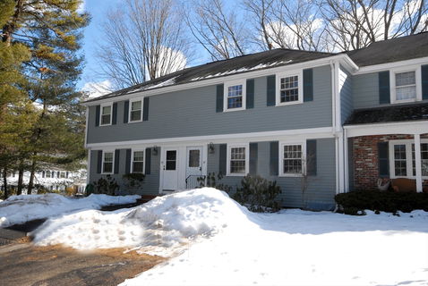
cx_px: 214
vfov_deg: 43.7
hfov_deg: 61.9
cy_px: 143
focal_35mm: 30
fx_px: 357
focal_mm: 20
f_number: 14
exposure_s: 1/100
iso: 400
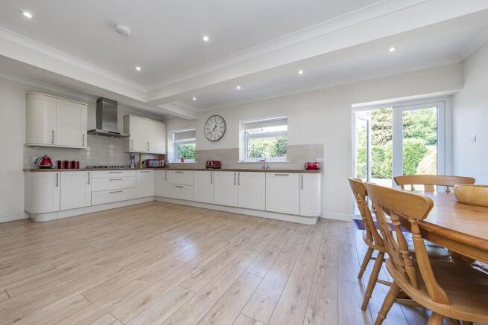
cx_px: 244
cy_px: 162
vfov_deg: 90.0
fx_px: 163
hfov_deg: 112.6
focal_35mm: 12
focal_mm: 12
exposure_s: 1/30
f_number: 9
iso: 320
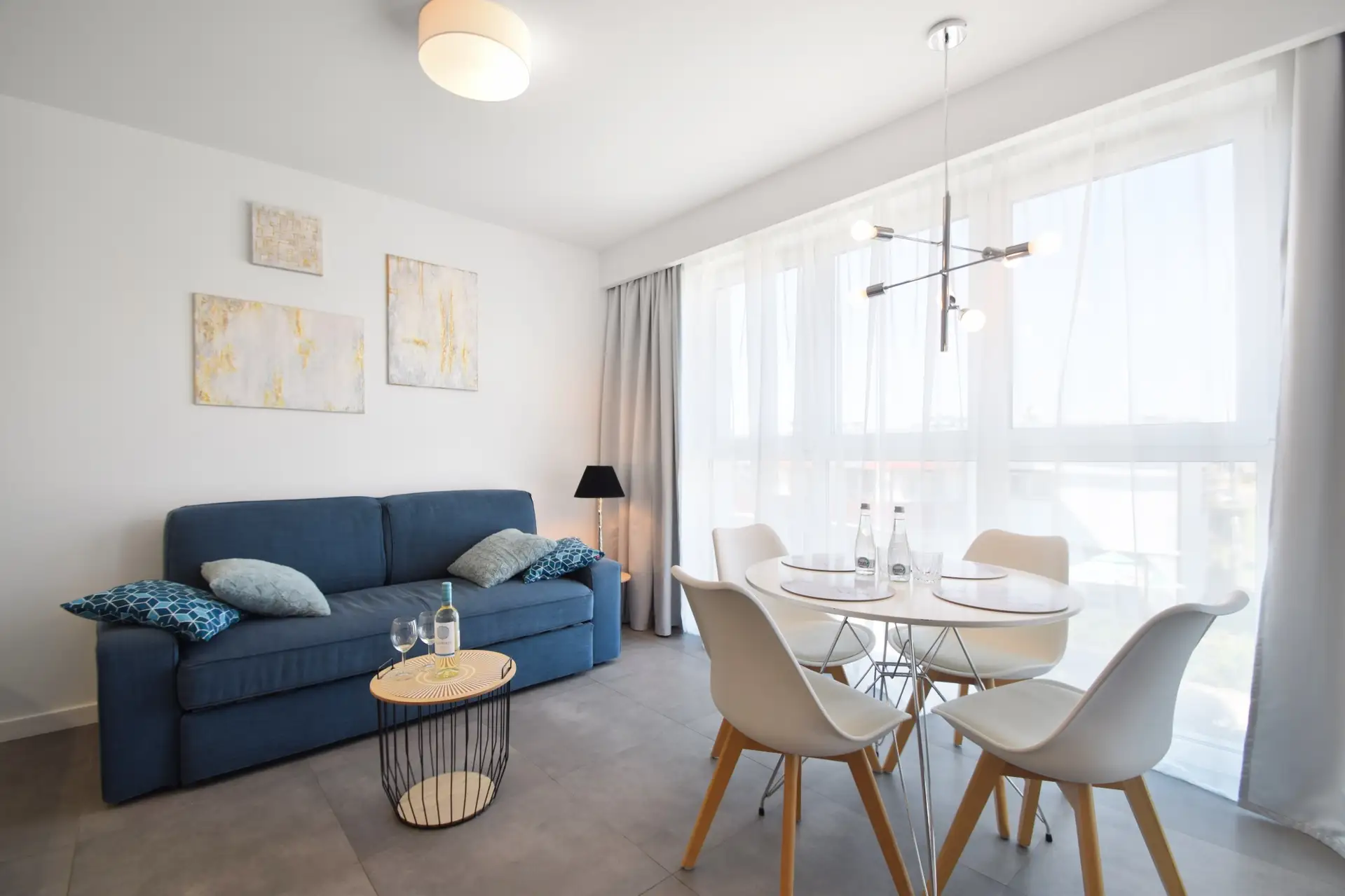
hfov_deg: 100.4
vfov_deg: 77.3
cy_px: 448
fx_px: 560
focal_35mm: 15
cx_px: 672
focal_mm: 10
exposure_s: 1/4
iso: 100
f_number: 8
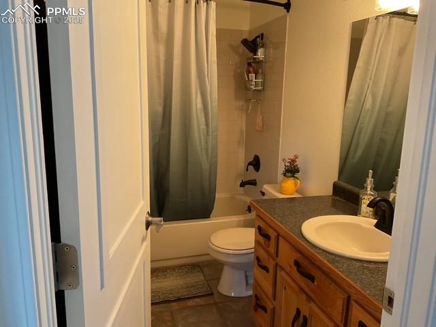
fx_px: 365
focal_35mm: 29
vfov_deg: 48.2
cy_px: 164
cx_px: 218
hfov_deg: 61.7
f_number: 1.8
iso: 125
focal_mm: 3
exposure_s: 1/60
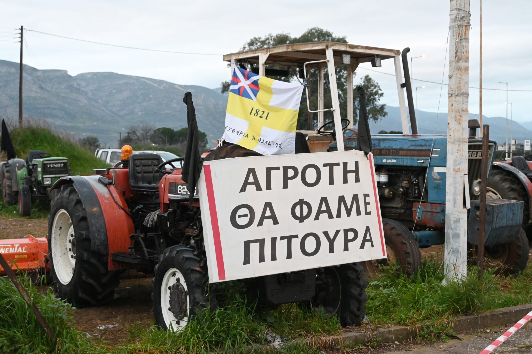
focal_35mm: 51
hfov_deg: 38.9
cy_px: 177
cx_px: 266
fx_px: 754
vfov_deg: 26.5
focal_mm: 34
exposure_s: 1/125
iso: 3200
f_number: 5
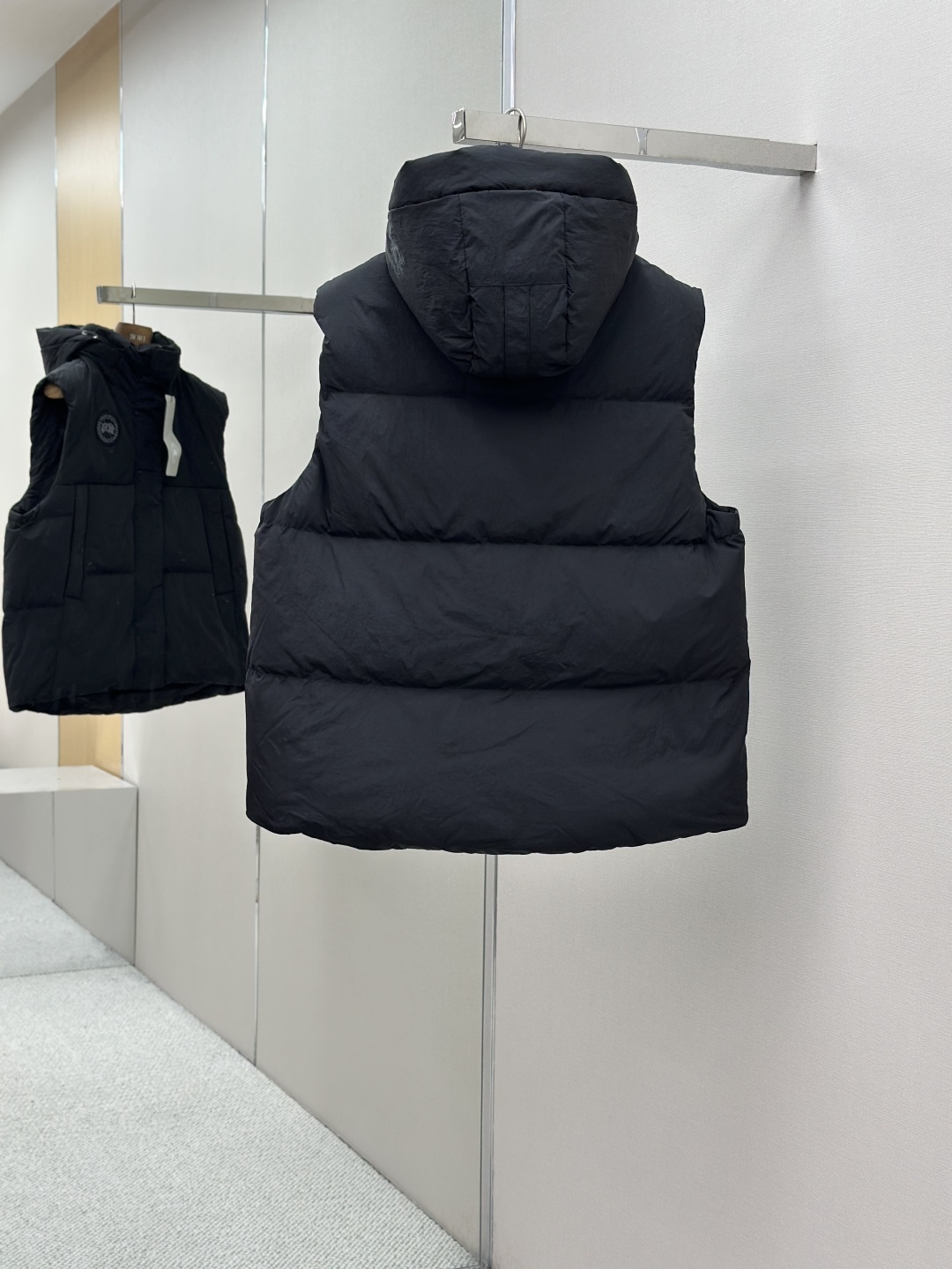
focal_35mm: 48
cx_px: 476
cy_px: 634
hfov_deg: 30.3
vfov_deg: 39.7
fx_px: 1760
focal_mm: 6.86
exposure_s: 1/204
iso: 80
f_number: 1.78
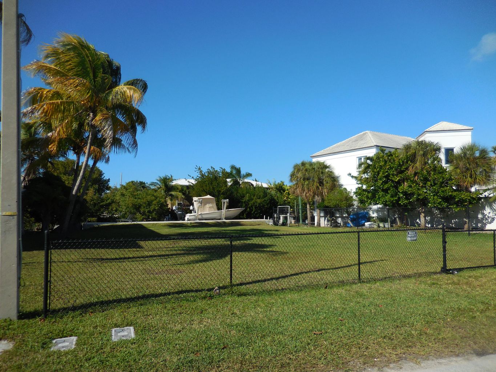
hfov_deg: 69.4
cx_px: 248
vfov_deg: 54.9
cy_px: 186
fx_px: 358
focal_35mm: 25
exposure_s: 1/800
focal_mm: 4.5
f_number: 6.6
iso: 125
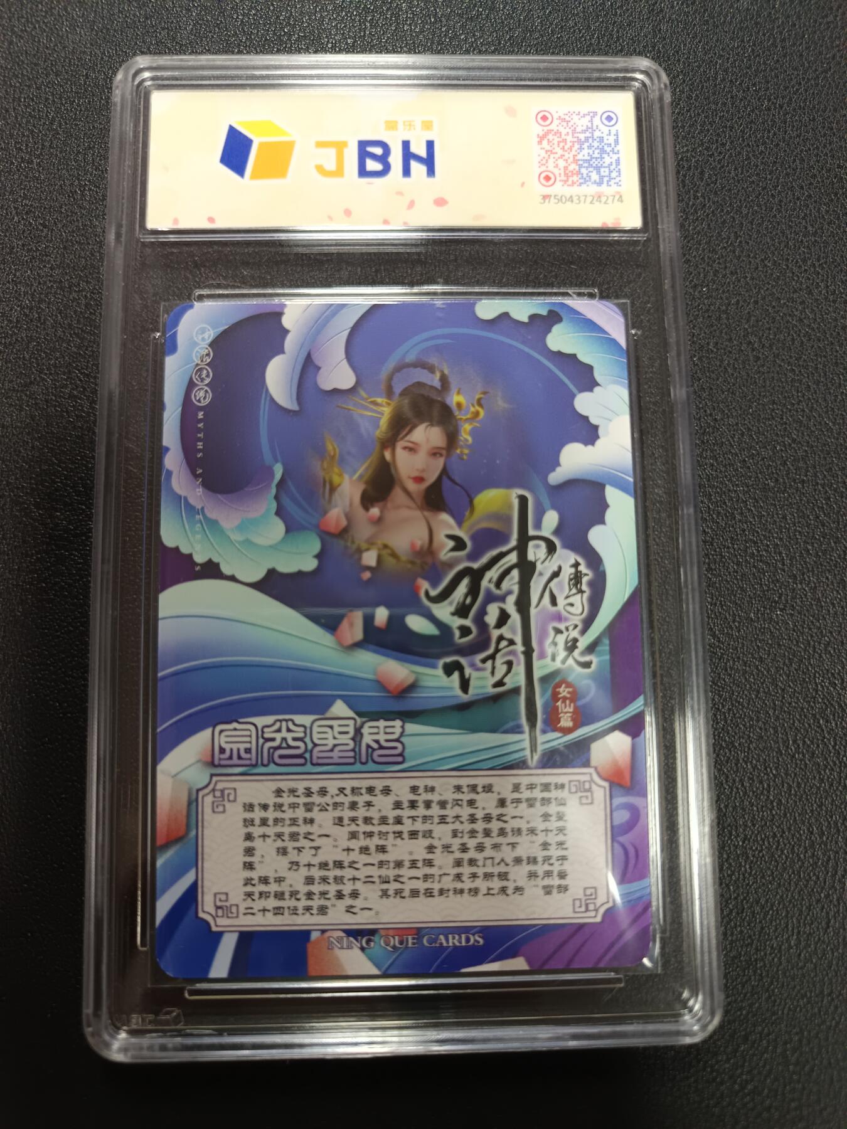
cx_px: 424
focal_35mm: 24
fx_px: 783
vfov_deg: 71.6
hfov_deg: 56.8
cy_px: 564
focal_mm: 5.31
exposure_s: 1/50
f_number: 1.7
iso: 756
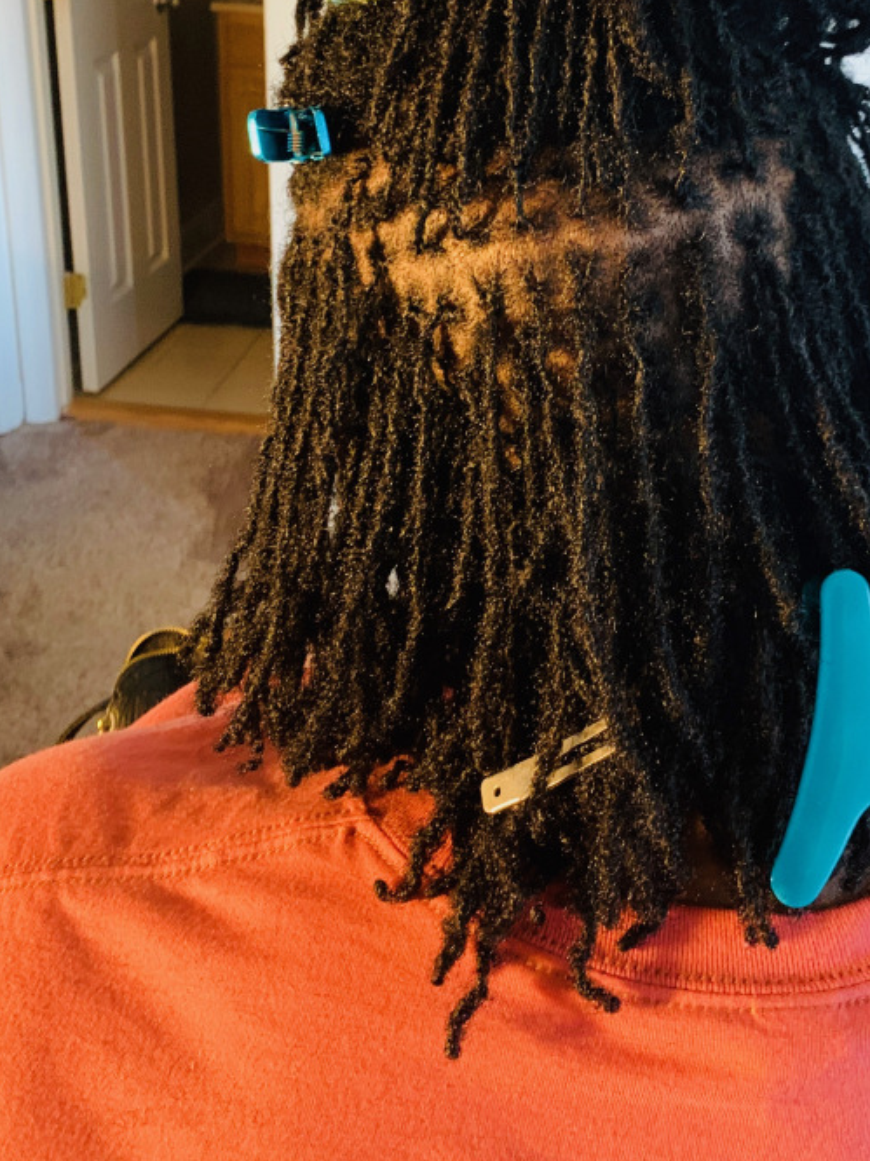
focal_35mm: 40
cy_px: 370
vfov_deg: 46.0
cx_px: 507
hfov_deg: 35.8
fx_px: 1341
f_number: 1.8
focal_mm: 4.25
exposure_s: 1/30
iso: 400
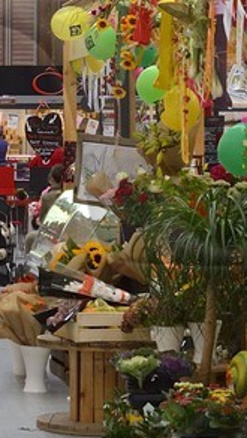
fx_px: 2129
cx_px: -186
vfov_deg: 11.7
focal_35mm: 183
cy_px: 22
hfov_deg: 6.5
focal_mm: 32
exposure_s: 1/80
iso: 800
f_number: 7.1
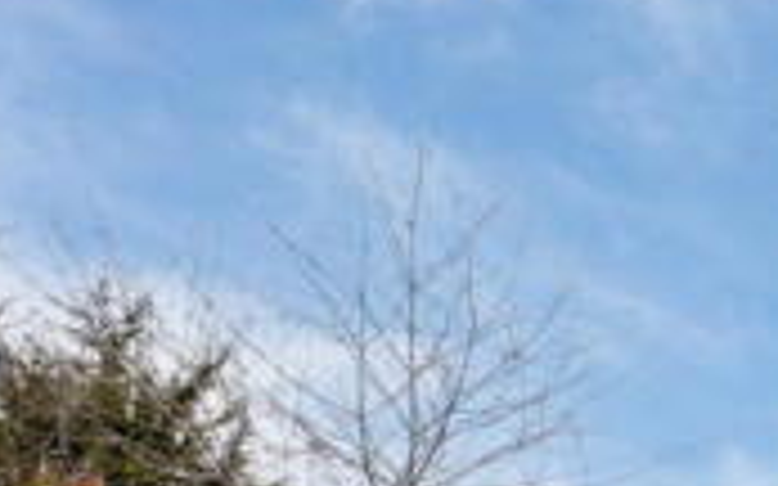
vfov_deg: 9.7
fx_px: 2692
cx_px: 1091
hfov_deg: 15.4
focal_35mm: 127
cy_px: 916
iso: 640
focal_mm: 33
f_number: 8
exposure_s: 1/400
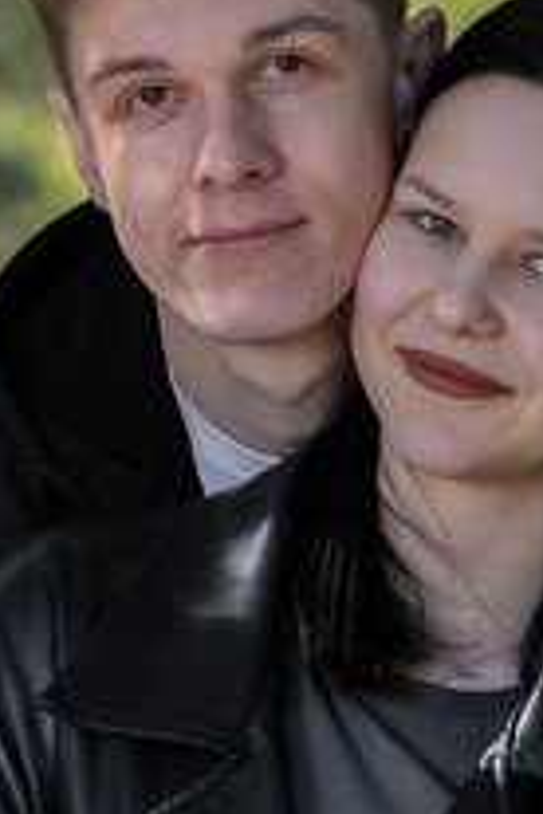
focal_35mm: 658
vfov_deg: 3.1
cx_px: 315
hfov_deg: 2.1
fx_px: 14886
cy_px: 354
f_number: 5.6
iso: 250
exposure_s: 1/250
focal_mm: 170
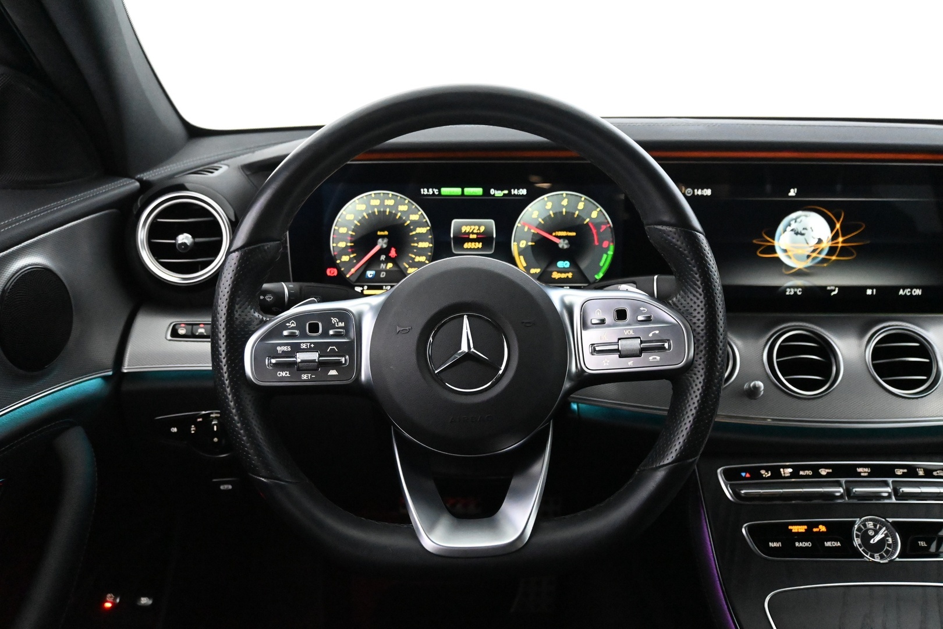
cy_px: 314
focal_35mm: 32
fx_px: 825
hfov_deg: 59.5
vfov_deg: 41.7
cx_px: 472
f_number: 4
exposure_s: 1/60
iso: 10000
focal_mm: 21
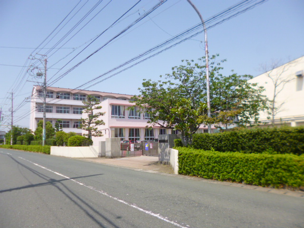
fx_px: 211
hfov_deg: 71.6
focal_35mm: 24
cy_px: 114
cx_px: 152
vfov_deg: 56.8
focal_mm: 4.3
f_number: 2.5
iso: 100
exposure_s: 1/1600
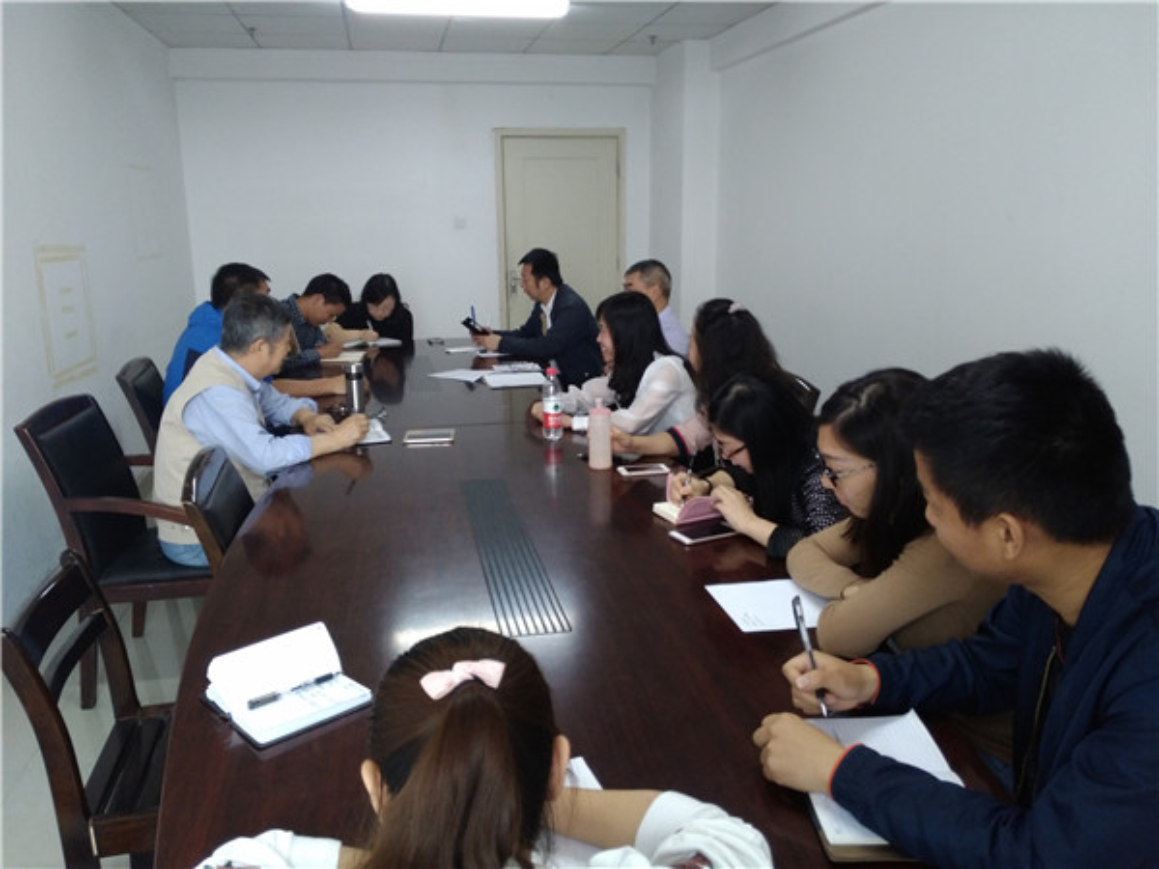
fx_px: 937
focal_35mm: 28
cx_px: 580
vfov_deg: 49.7
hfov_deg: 63.4
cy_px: 434
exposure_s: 1/33
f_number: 2
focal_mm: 3.78
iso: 348
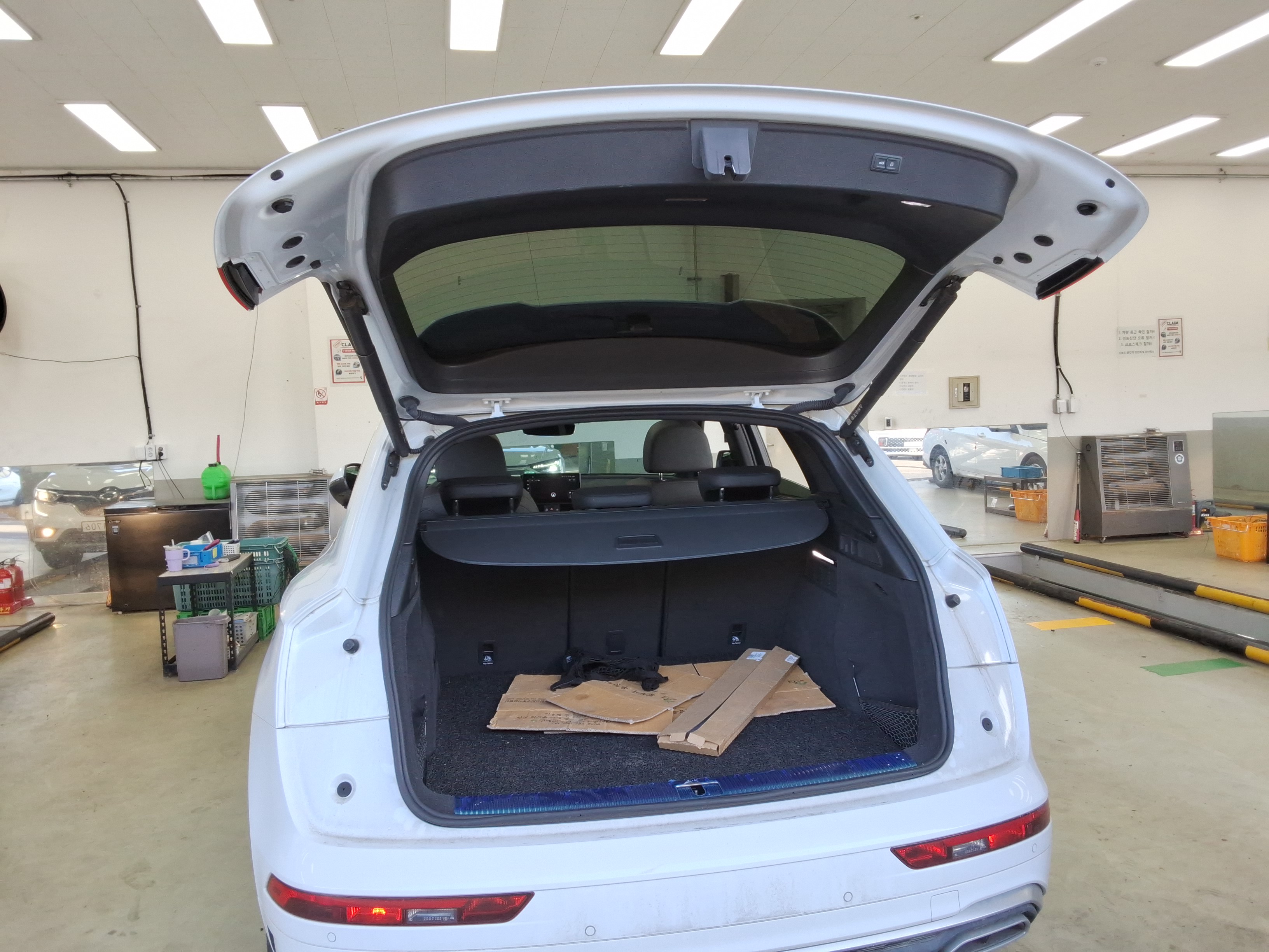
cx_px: 634
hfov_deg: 63.4
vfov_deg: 49.7
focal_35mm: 28
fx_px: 1026
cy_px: 476
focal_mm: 2.91
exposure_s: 1/127
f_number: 1.9
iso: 32
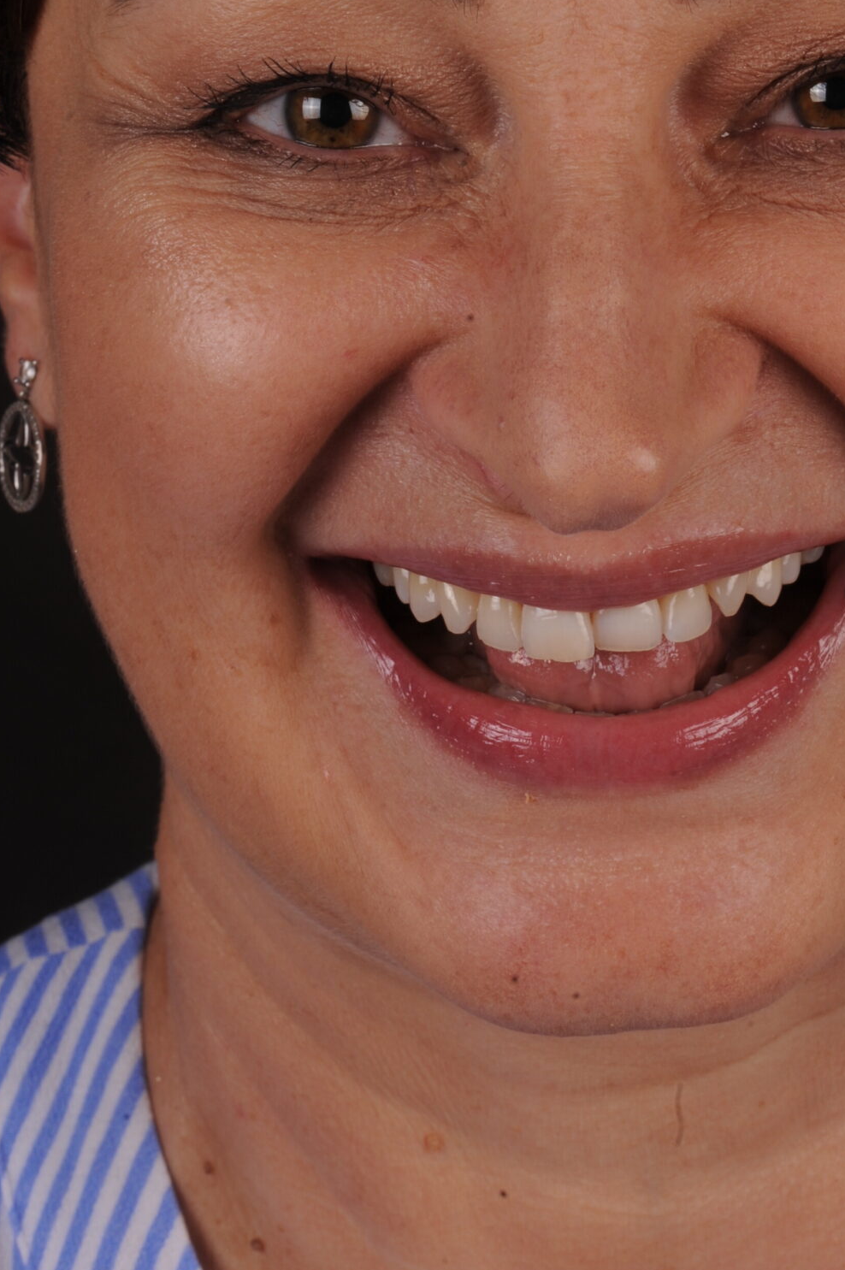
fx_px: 6381
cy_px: 243
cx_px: 570
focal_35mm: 181
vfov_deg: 11.3
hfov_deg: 7.6
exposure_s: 1/160
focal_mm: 105
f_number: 29
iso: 200
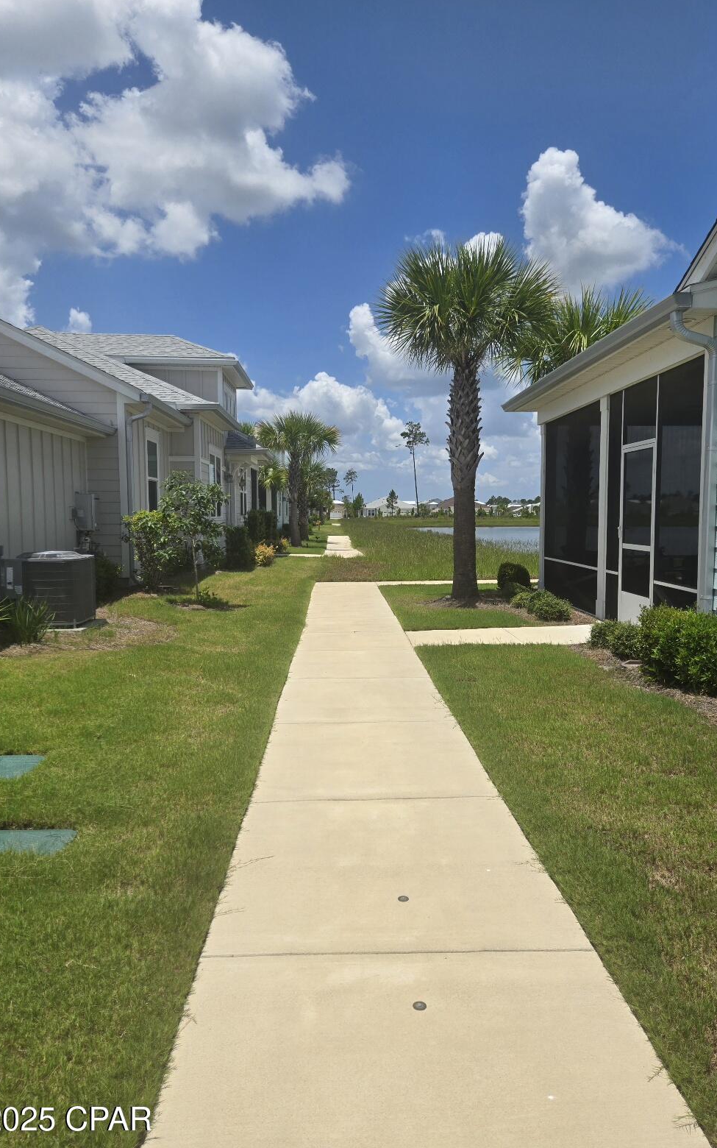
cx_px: 397
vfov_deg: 72.5
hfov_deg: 49.2
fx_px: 782
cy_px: 584
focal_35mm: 25
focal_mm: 5.4
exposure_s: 1/5000
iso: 25
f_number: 1.8
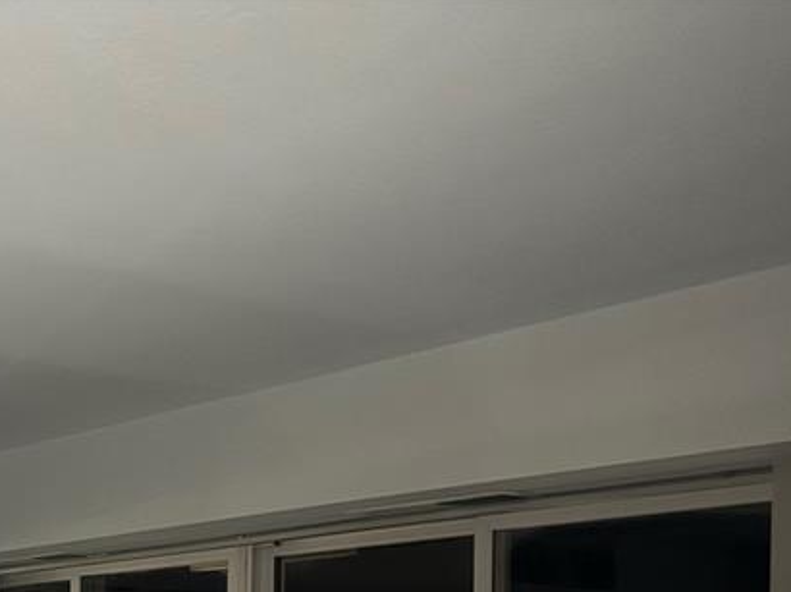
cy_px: 734
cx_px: -21
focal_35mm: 60
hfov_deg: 29.8
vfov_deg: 22.3
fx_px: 1370
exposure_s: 1/15
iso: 1600
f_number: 1.78
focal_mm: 6.76
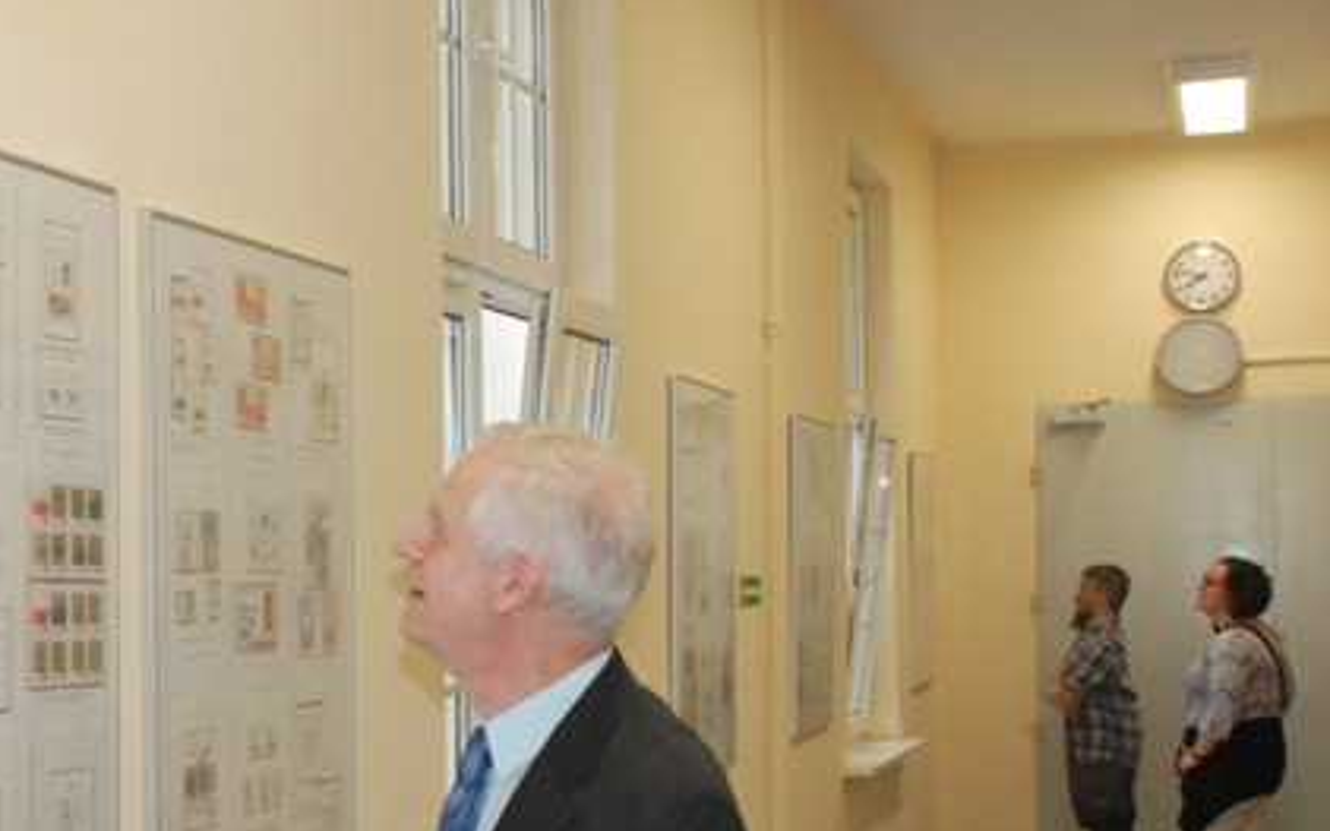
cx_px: 246
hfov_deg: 31.1
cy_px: 578
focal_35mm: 64
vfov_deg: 20.2
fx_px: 2319
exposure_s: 1/60
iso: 800
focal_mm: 22
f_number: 5
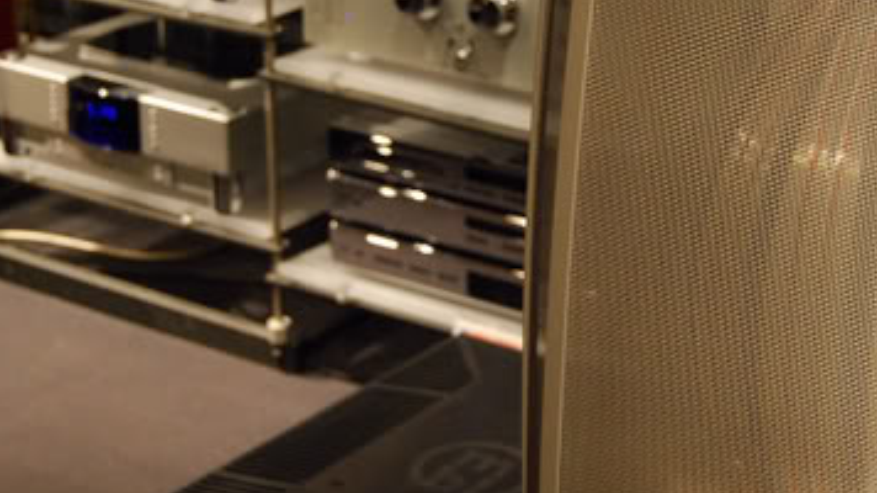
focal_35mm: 99
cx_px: 503
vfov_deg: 12.2
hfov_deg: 21.6
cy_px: 88
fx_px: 2300
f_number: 4.8
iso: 1100
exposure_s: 1/30
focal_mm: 35
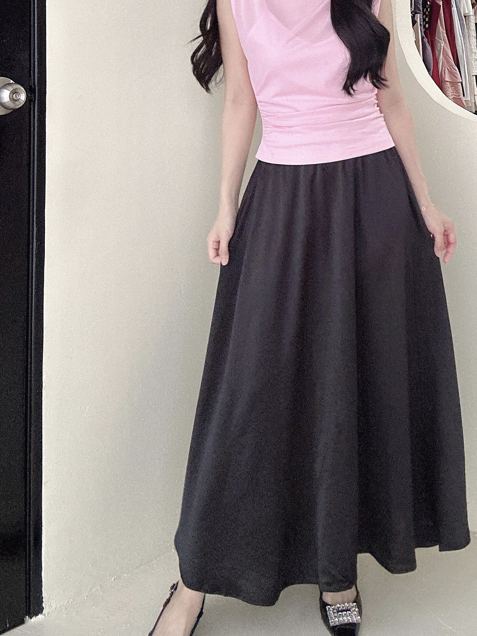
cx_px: 303
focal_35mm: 35
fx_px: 643
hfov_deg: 40.4
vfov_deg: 51.9
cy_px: 226
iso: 100
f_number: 1.9
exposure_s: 1/60
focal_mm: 2.69
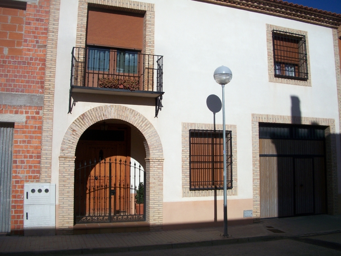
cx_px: 170
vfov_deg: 40.7
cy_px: 128
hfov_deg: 52.6
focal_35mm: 35
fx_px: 345
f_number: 5.6
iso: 80
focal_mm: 6.3
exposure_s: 1/800
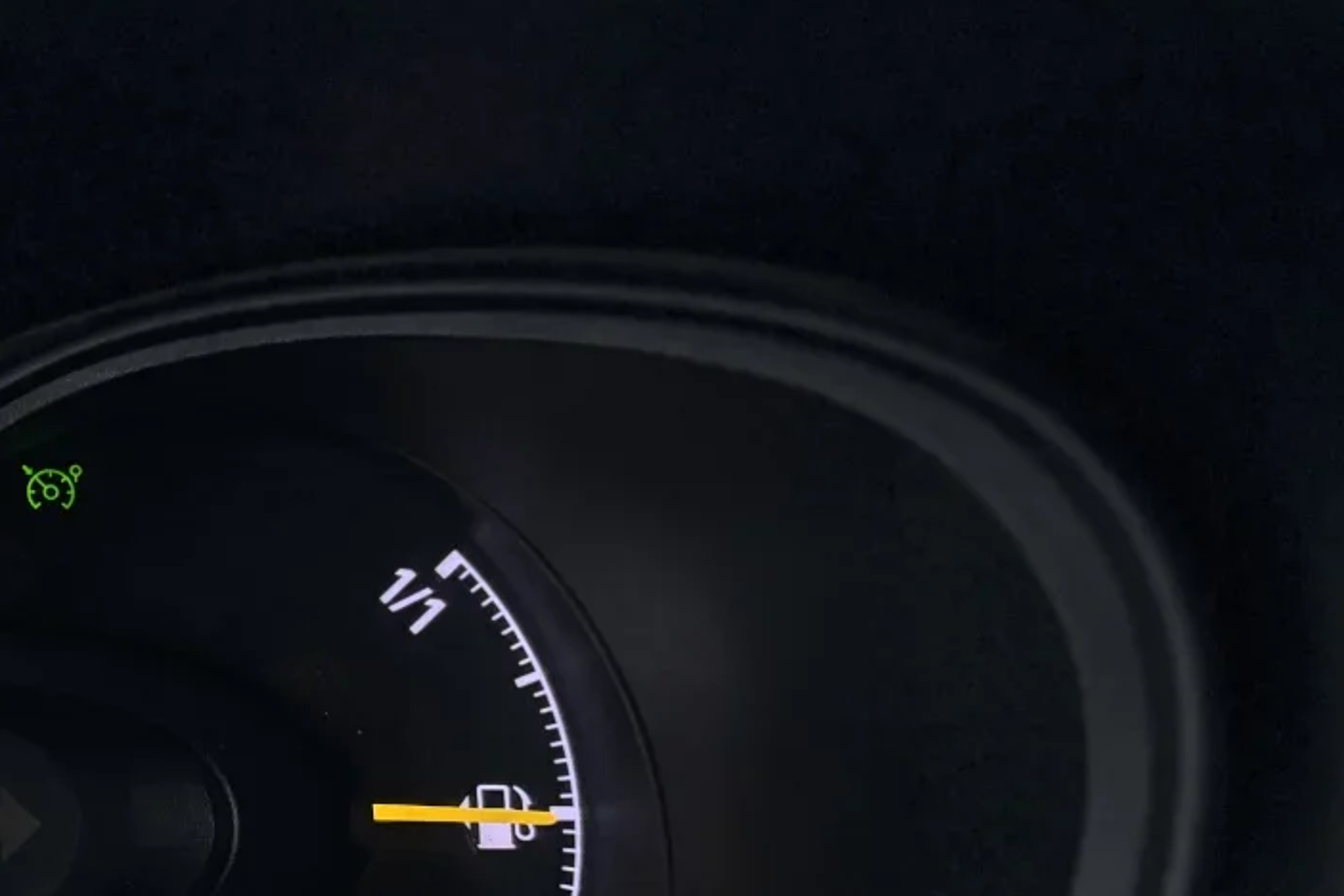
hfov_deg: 23.6
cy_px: 659
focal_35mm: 74
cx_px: -479
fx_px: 2762
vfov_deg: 18.3
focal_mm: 5.96
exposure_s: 1/60
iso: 500
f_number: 1.6
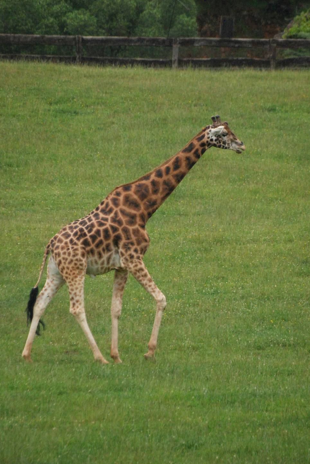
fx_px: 5141
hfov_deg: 3.5
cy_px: 236
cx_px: 167
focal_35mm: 399
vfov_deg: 5.2
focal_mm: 240
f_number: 5.3
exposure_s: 1/1250
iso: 1600
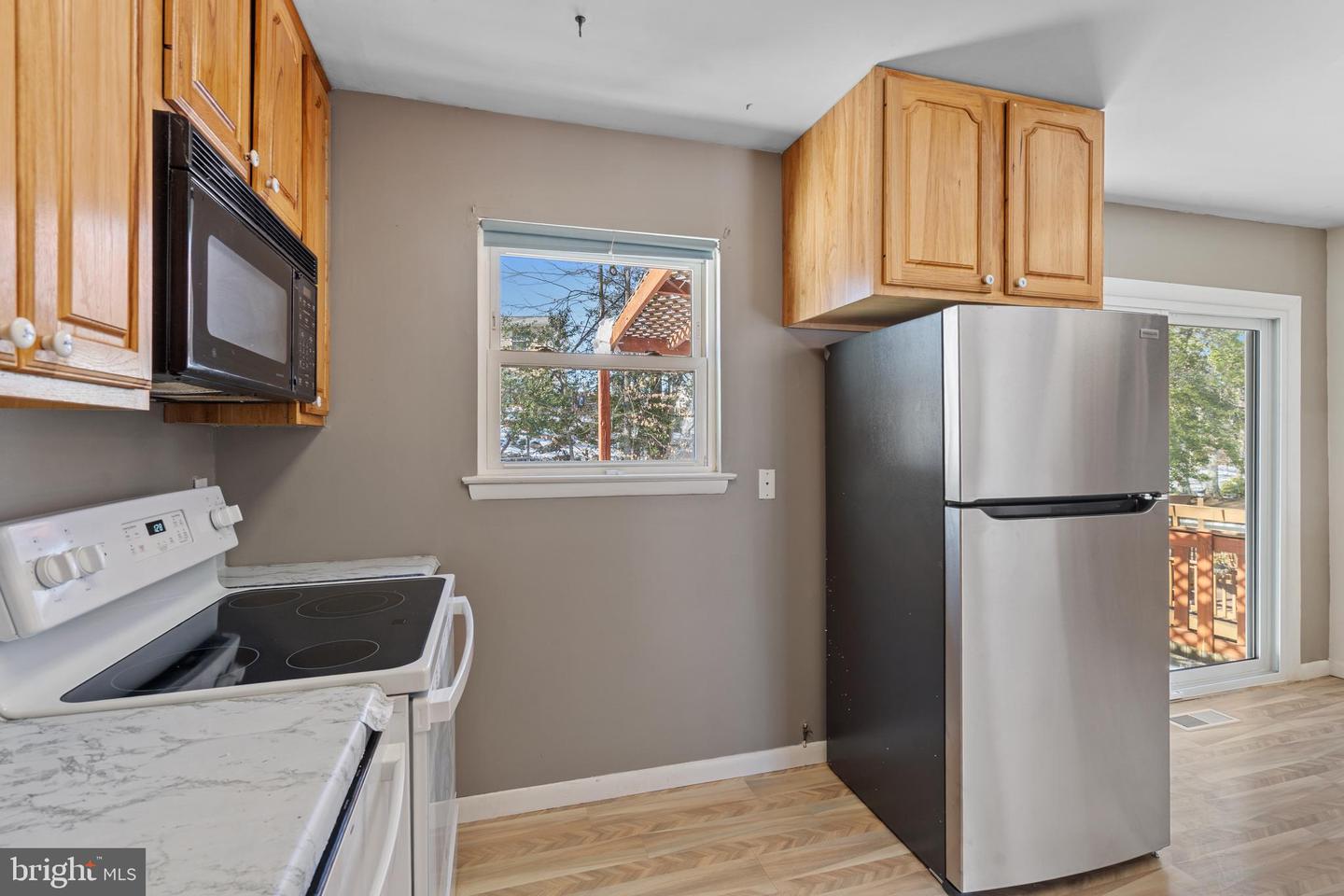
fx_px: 597
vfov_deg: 73.7
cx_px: 672
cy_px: 448
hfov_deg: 96.7
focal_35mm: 16
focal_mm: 16
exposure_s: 1/4
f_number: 8
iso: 200
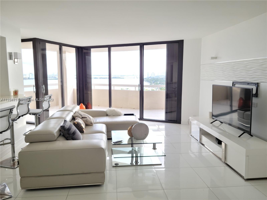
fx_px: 216
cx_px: 134
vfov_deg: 49.7
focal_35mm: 28
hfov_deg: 63.4
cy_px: 100
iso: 100
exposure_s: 1/60
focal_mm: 5.9
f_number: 2
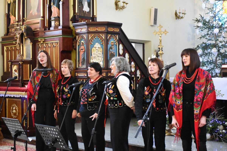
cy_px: 76
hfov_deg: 35.1
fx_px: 359
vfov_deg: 23.8
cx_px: 114
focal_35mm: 57
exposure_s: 1/125
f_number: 4.2
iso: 11400
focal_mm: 38
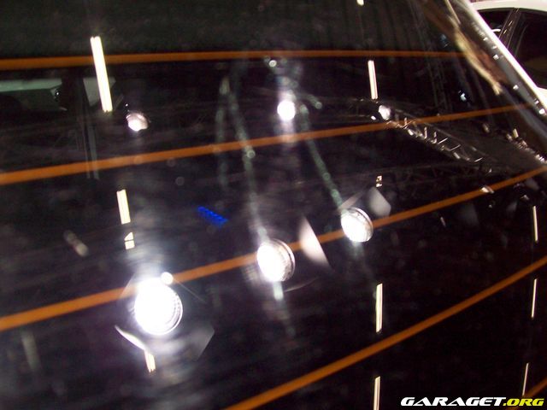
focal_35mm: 36
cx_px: 274
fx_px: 569
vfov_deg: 39.7
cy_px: 205
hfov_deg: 51.4
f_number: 2.7
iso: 200
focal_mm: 6
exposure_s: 1/64
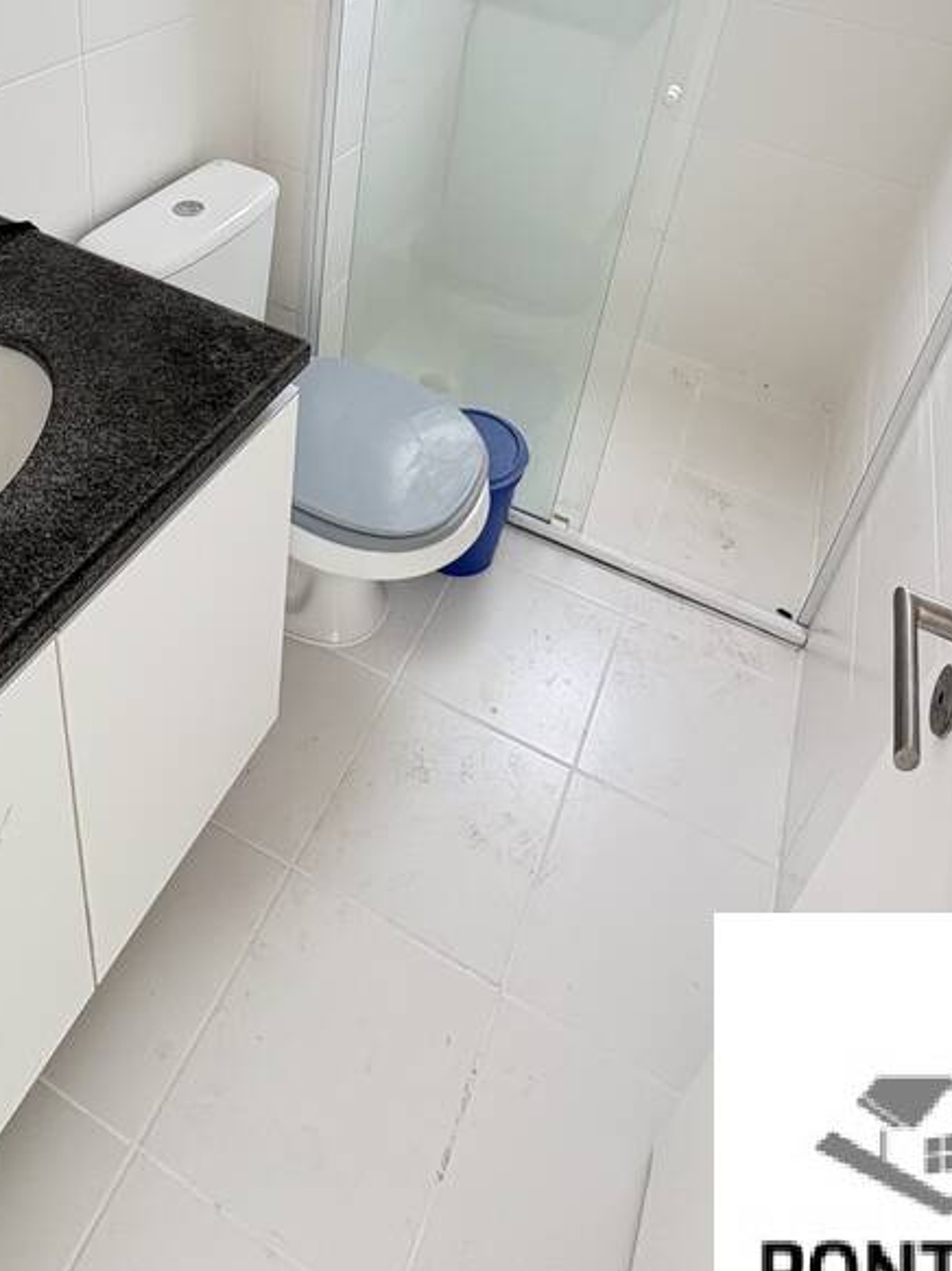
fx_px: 954
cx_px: 469
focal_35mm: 26
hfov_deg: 53.0
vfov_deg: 60.2
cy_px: 201
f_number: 2.2
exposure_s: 1/89
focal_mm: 2.22
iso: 250
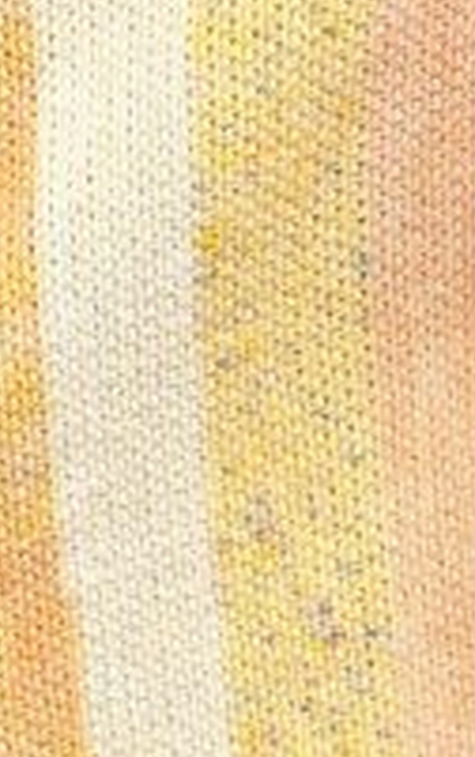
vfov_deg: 16.7
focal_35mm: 124
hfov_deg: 9.8
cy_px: 580
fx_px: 2563
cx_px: -505
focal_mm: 6.3
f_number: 1.7
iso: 64
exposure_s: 1/182
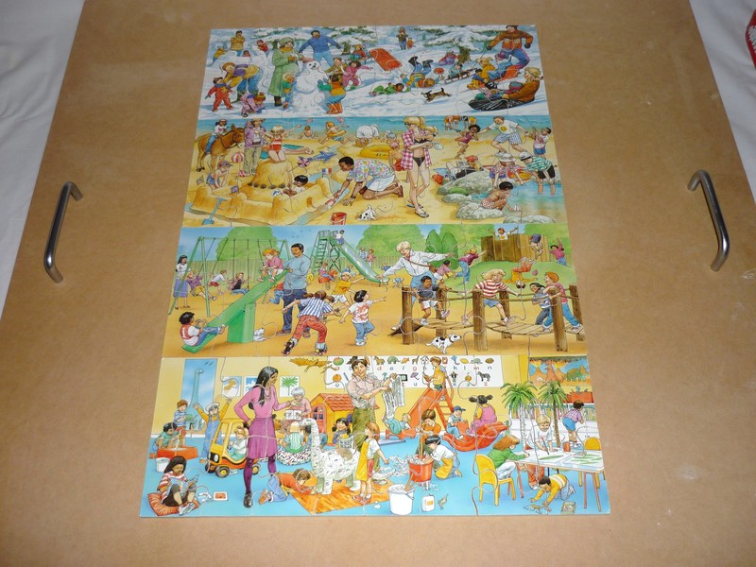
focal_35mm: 33
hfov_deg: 55.4
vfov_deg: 42.9
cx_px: 378
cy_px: 284
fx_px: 721
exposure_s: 1/30
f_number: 2.8
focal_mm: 5.5
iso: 100
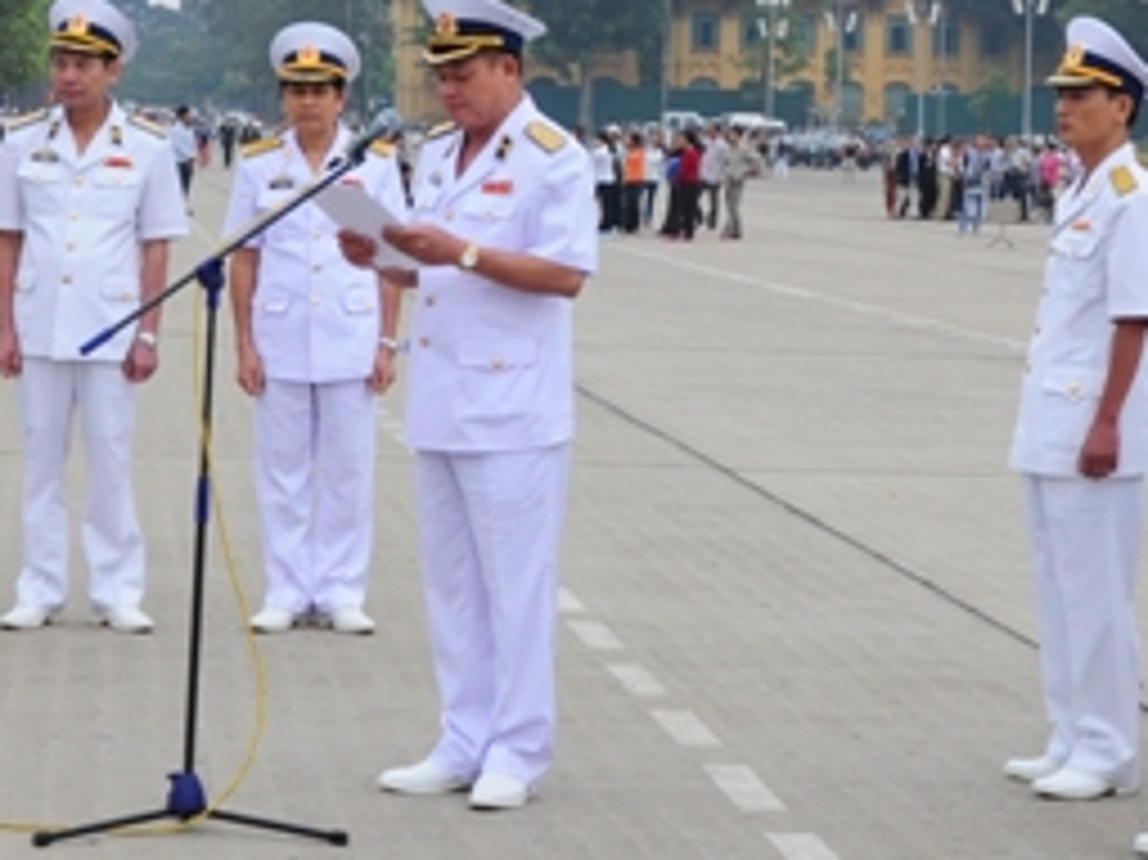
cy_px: 176
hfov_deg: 16.5
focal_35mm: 119
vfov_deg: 12.4
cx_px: 799
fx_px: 3945
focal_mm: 28
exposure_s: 1/100
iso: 500
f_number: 8
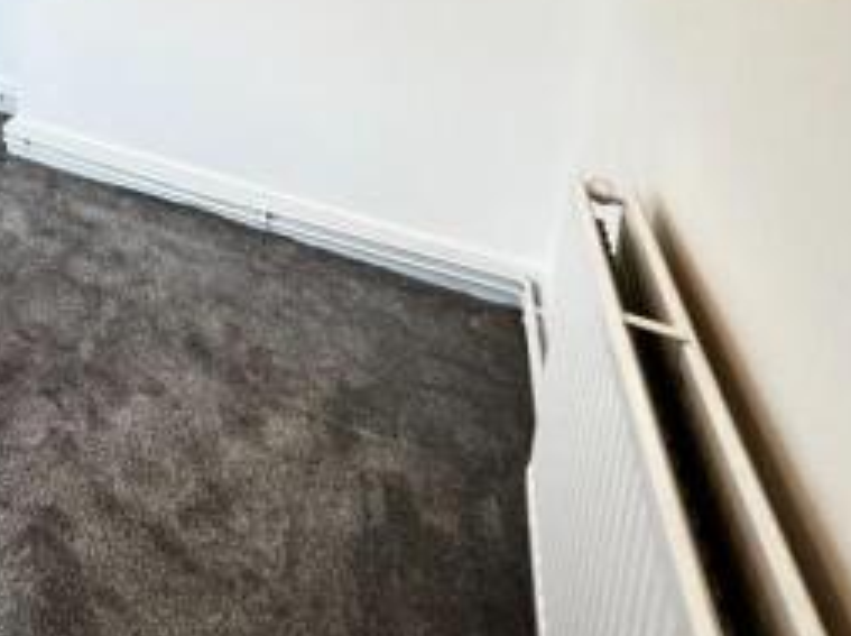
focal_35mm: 30
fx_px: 736
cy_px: -69
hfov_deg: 46.1
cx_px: -66
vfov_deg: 38.4
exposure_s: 1/50
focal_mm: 1.57
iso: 250
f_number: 1.8
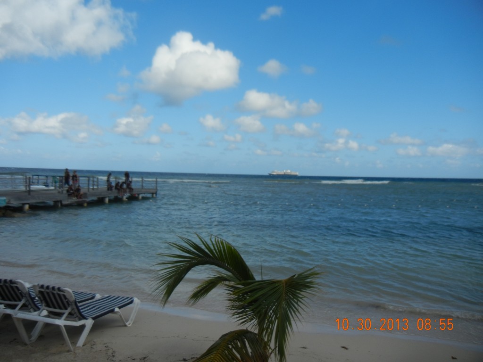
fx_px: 419
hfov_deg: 60.0
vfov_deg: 46.8
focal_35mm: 30
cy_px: 181
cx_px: 242
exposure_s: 1/507
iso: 160
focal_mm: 5.4
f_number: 7
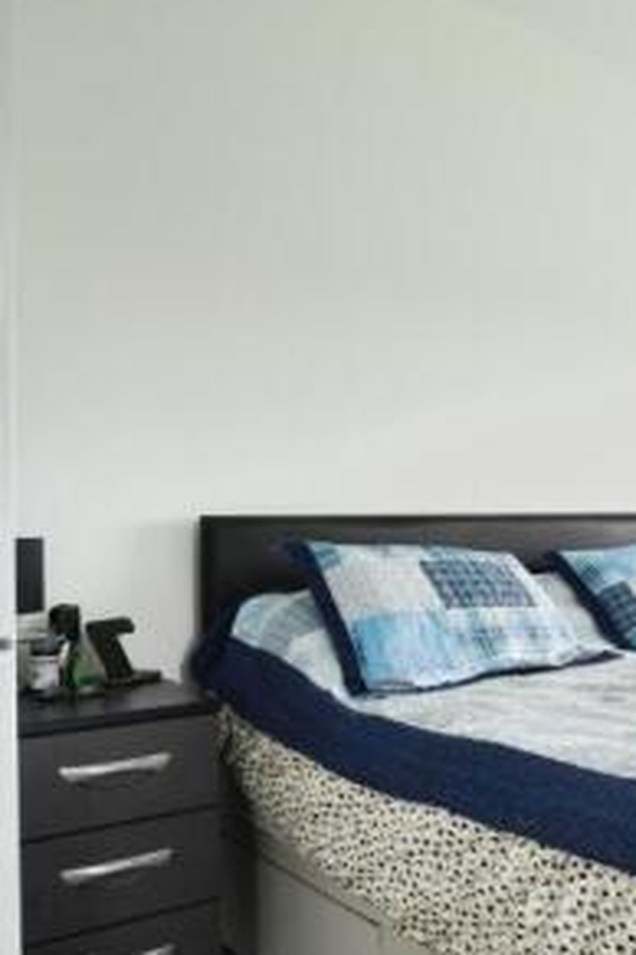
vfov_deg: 53.1
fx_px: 954
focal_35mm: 36
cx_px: 706
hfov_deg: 32.3
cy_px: 510
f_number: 9
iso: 800
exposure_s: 1/50
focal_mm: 16
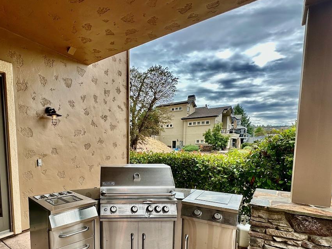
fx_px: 201
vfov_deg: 61.9
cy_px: 166
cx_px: 112
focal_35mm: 21
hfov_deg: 76.6
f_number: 2.2
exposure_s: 1/473
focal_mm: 2.22
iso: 40
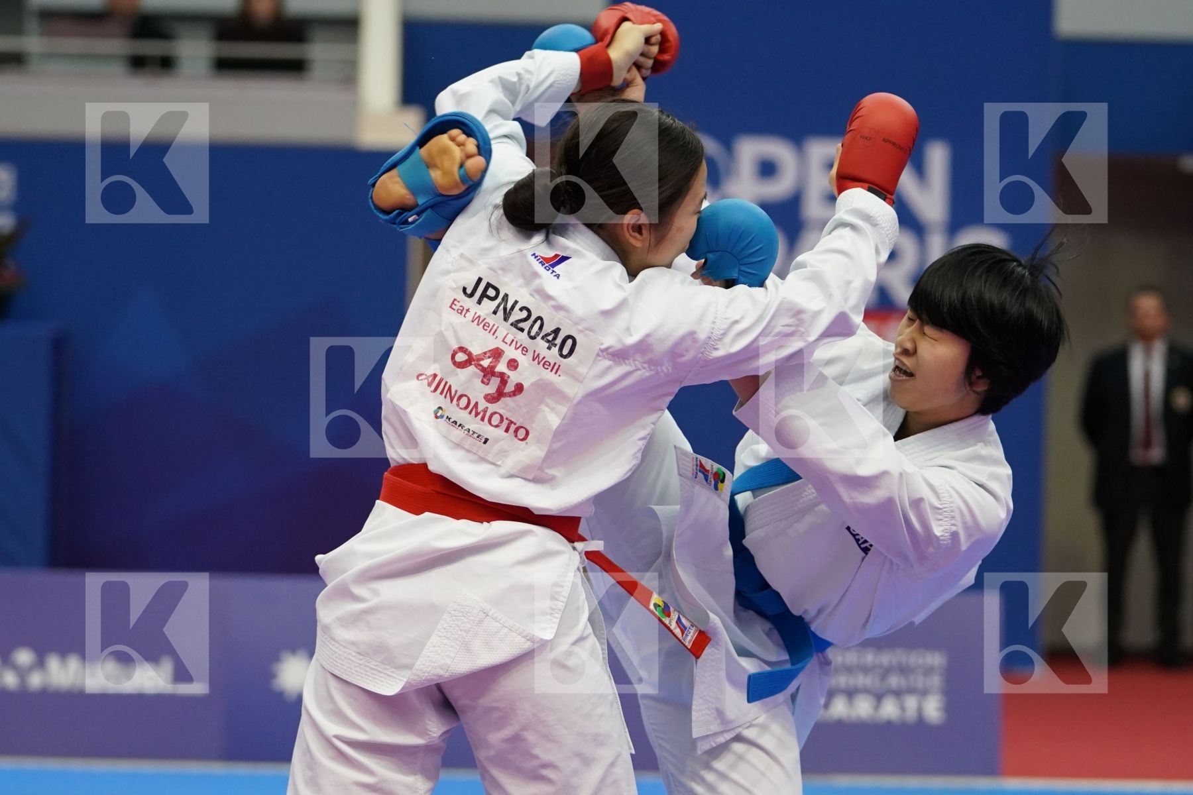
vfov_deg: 9.5
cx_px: 596
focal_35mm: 145
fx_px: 4805
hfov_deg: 14.2
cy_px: 398
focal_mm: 97
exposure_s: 1/1000
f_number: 2.8
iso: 2500
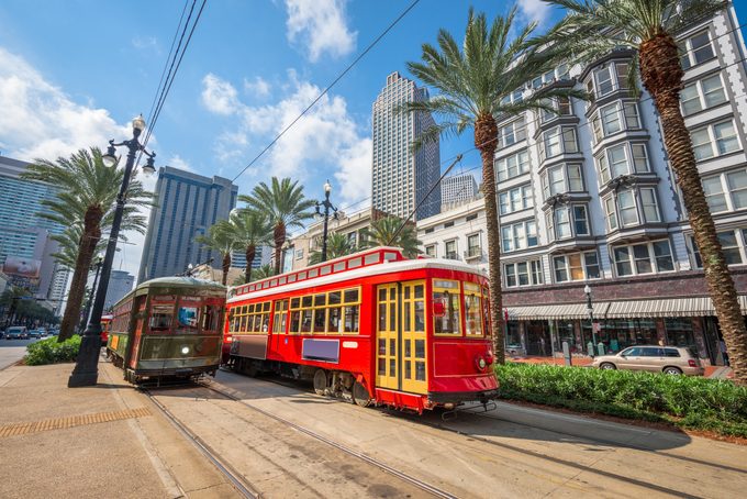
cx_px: 374
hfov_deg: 96.7
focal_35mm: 16
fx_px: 332
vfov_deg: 73.8
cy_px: 250
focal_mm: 16
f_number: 8
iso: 180
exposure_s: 1/500
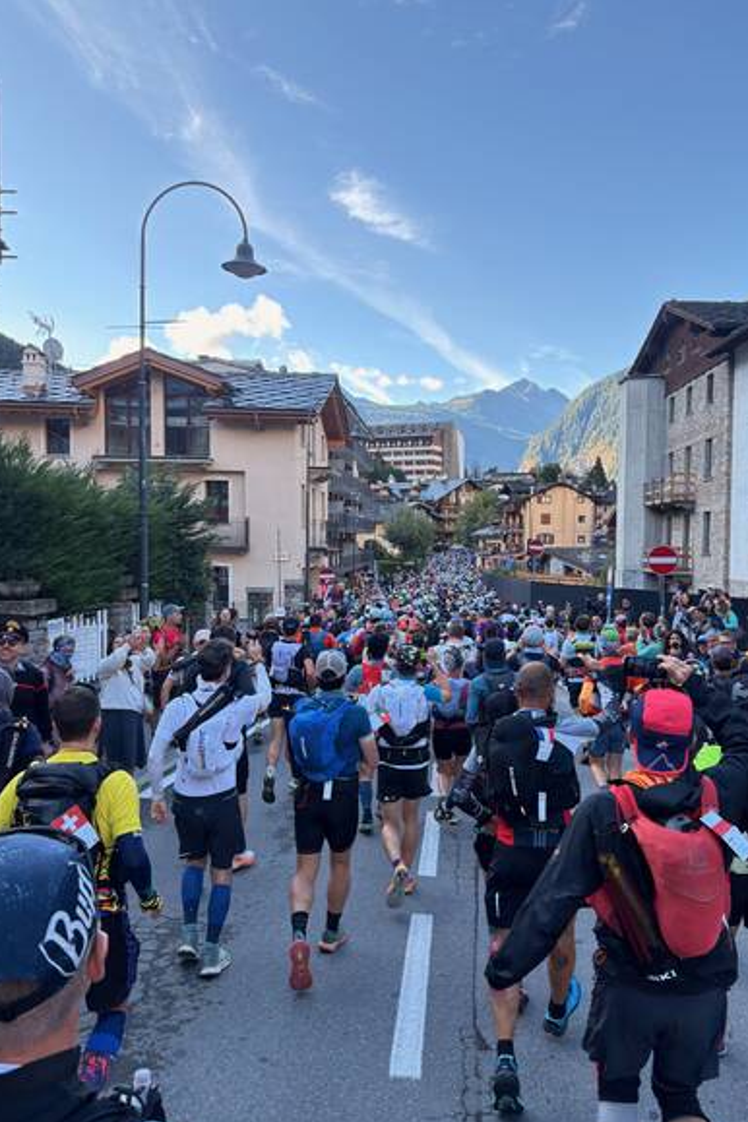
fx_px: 873
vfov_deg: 65.5
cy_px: 577
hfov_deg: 46.3
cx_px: 422
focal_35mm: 28
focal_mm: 5.96
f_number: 1.6
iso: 40
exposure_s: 1/180
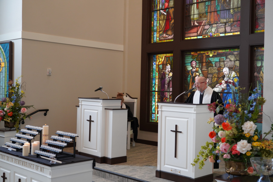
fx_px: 334
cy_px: 91
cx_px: 136
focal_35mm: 44
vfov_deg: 30.5
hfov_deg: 44.5
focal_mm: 44
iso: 1600
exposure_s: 1/160
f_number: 4
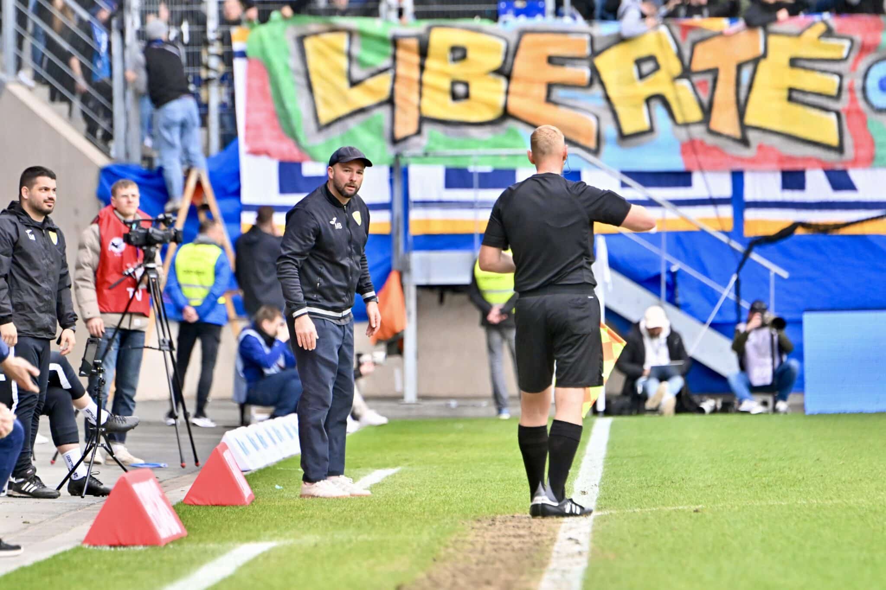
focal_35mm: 390
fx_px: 9597
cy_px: 295
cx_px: 443
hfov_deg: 5.3
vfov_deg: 3.5
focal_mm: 390
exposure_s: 1/1600
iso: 3200
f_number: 5.6
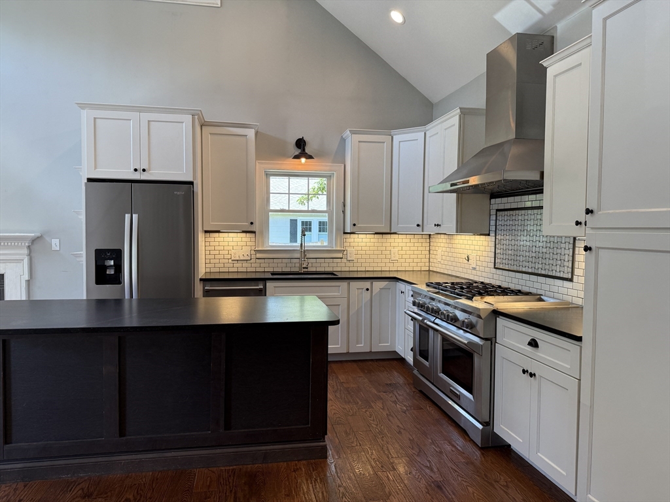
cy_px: 251
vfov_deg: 56.8
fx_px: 465
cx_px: 335
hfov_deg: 71.6
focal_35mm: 24
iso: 125
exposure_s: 1/120
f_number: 1.78
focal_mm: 6.76
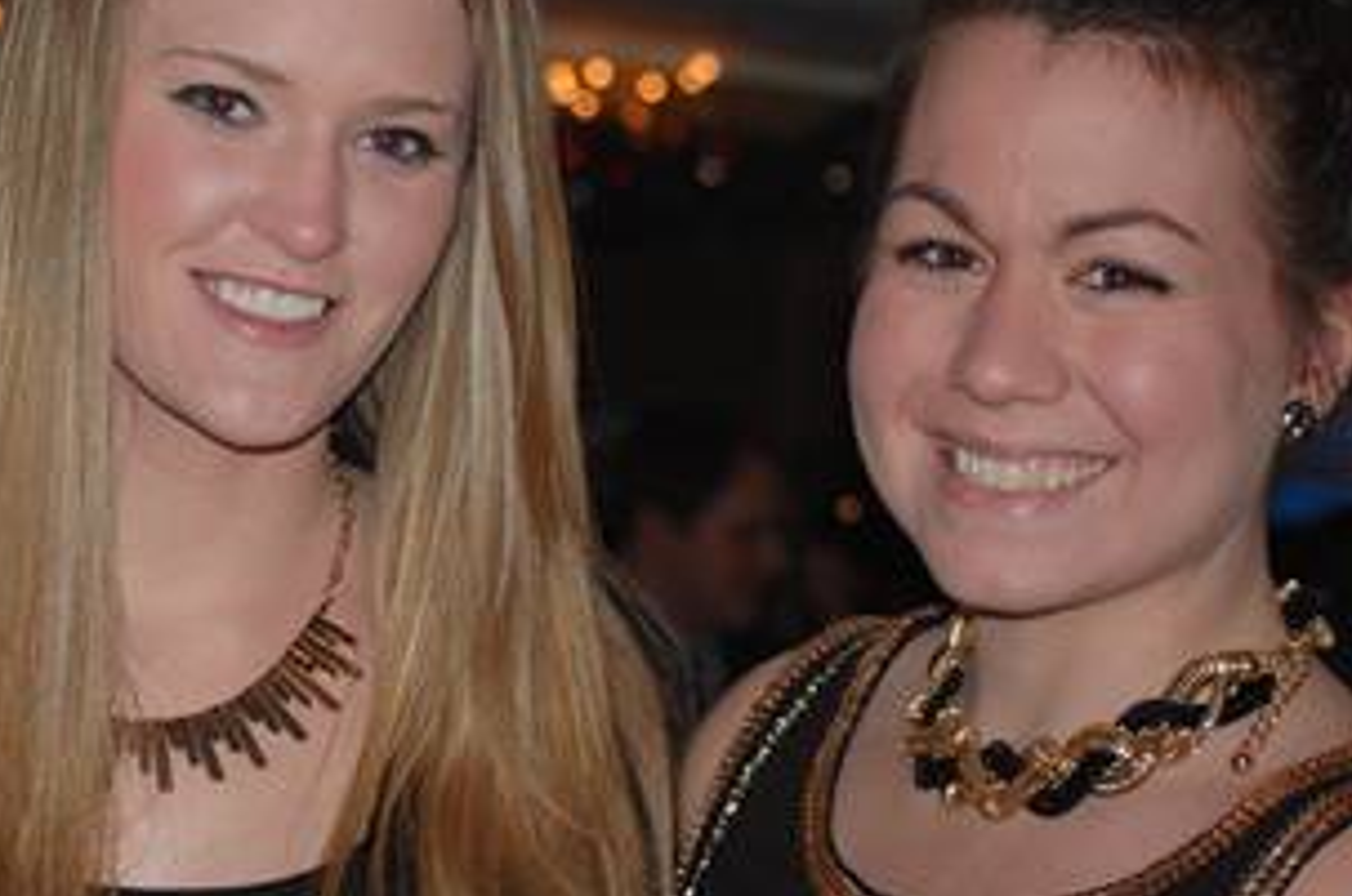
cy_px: 361
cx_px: 228
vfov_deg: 9.1
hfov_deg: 13.6
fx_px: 5621
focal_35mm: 150
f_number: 4
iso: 400
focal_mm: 55
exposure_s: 1/60
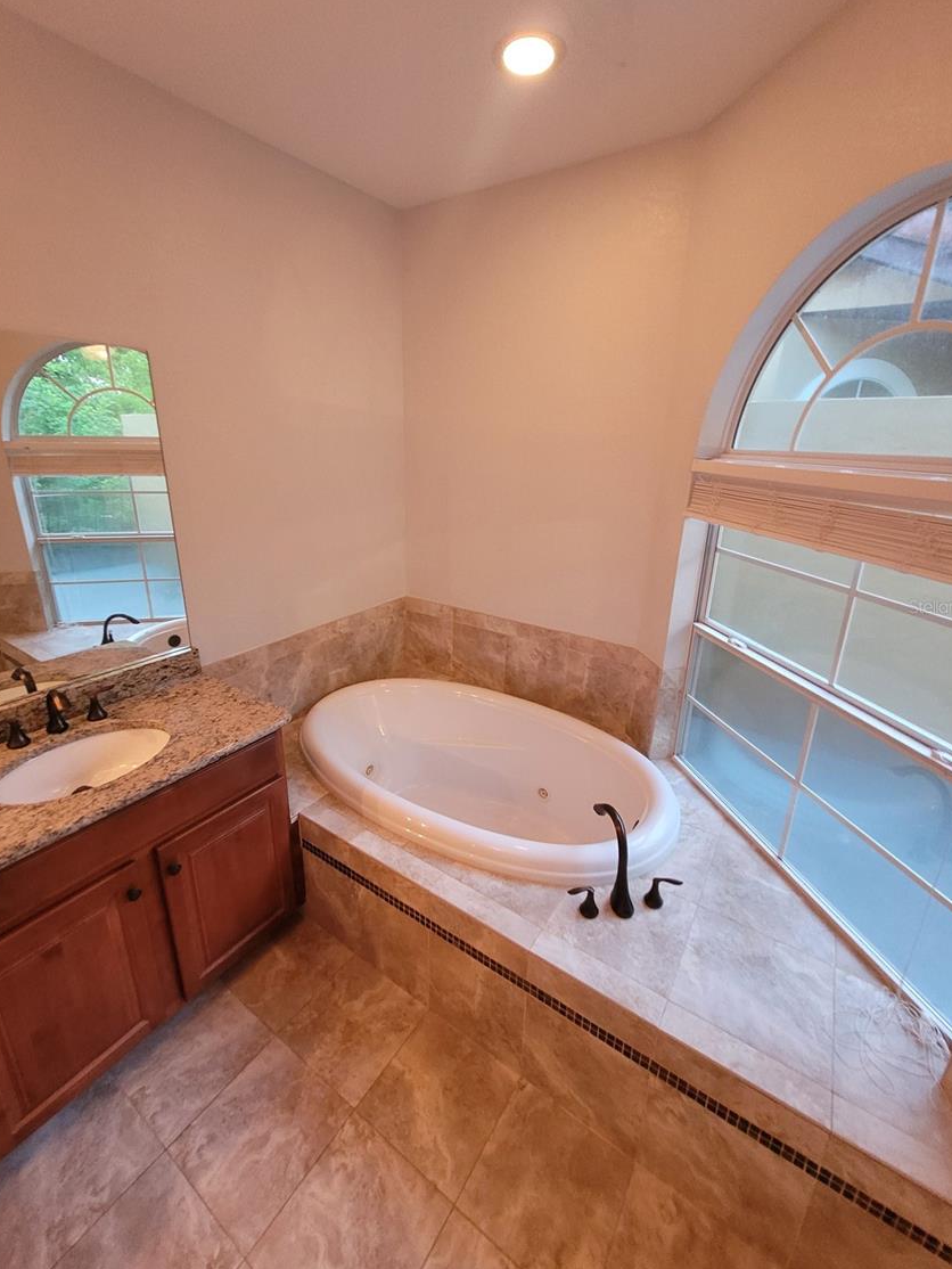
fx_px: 513
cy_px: 606
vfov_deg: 102.0
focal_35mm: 14
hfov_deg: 85.7
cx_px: 477
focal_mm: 1.74
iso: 400
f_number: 2.2
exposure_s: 1/30
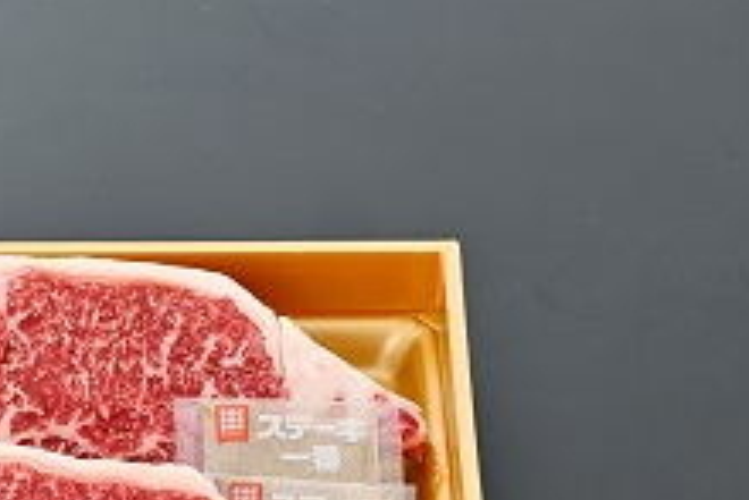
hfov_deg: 9.5
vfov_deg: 6.4
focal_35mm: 215
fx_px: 4476
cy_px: 493
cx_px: 34
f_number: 14
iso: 100
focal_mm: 105
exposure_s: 1/100
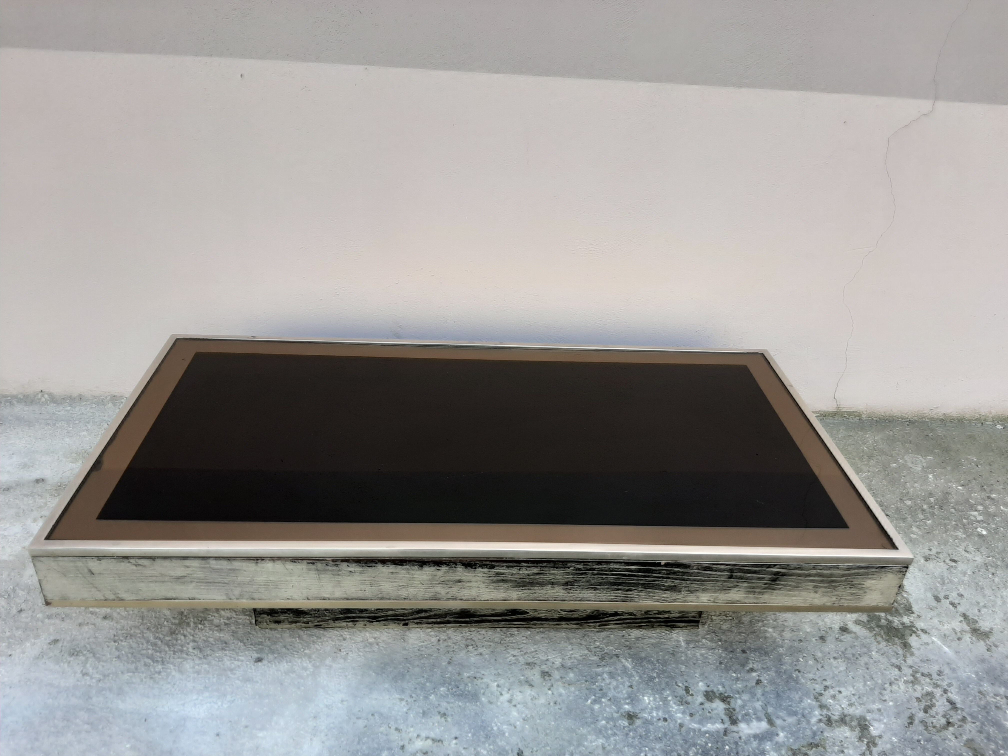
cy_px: 378
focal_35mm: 26
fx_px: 757
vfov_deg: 53.1
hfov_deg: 67.3
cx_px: 504
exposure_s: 1/376
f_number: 1.7
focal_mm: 3.93
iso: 40
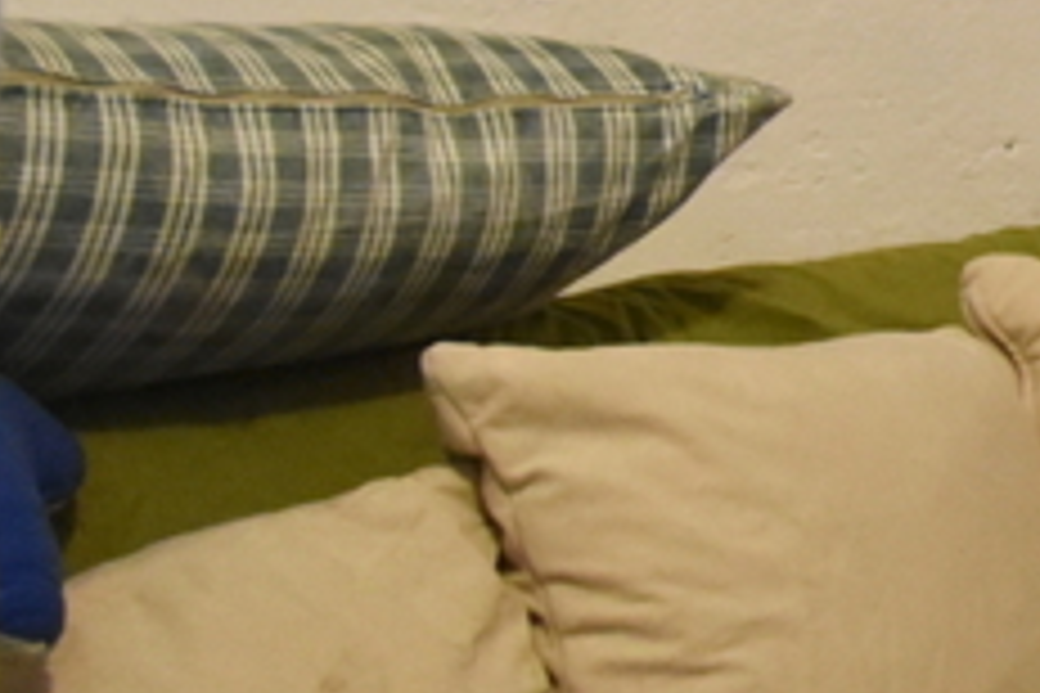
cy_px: 22
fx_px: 2253
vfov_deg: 17.2
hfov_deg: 15.8
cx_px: 2377
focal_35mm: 78
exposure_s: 1/30
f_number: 4.5
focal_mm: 10
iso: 2800
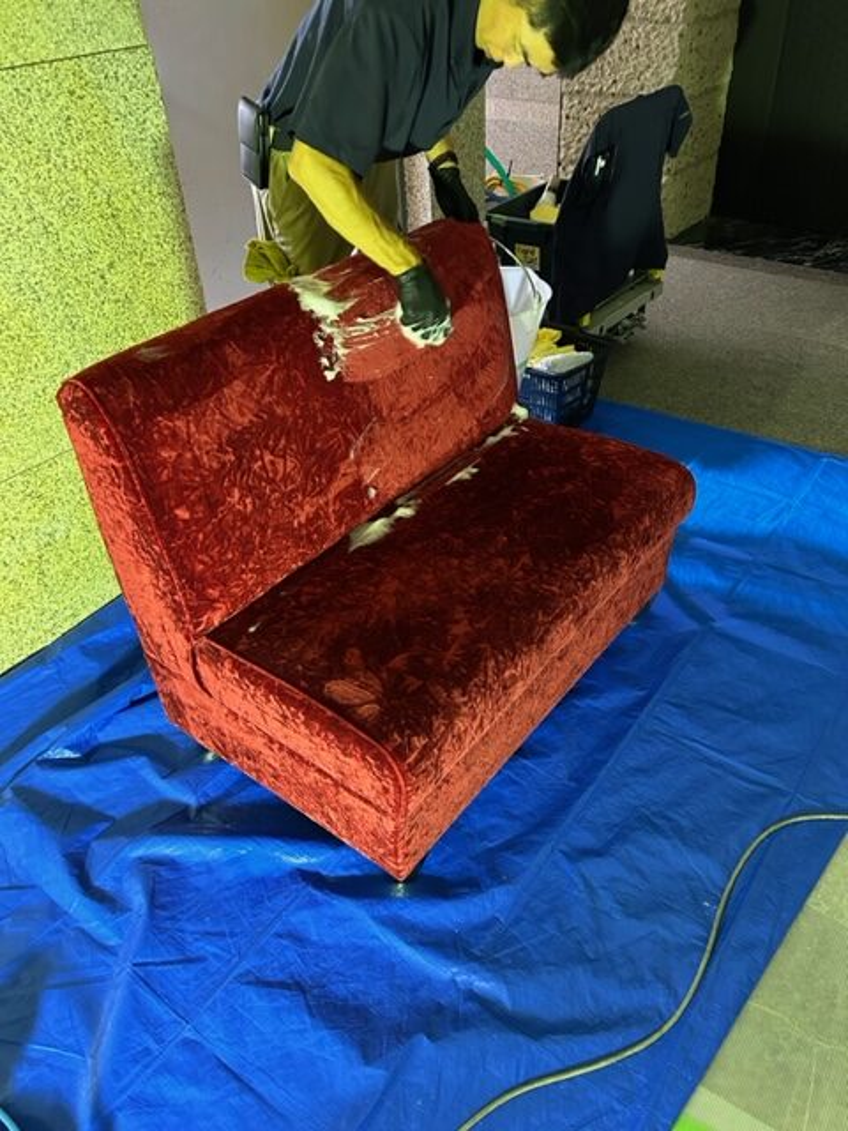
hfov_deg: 53.1
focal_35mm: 26
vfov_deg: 67.3
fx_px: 849
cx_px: 424
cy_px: 566
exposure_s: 1/40
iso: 500
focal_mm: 5.7
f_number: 1.5
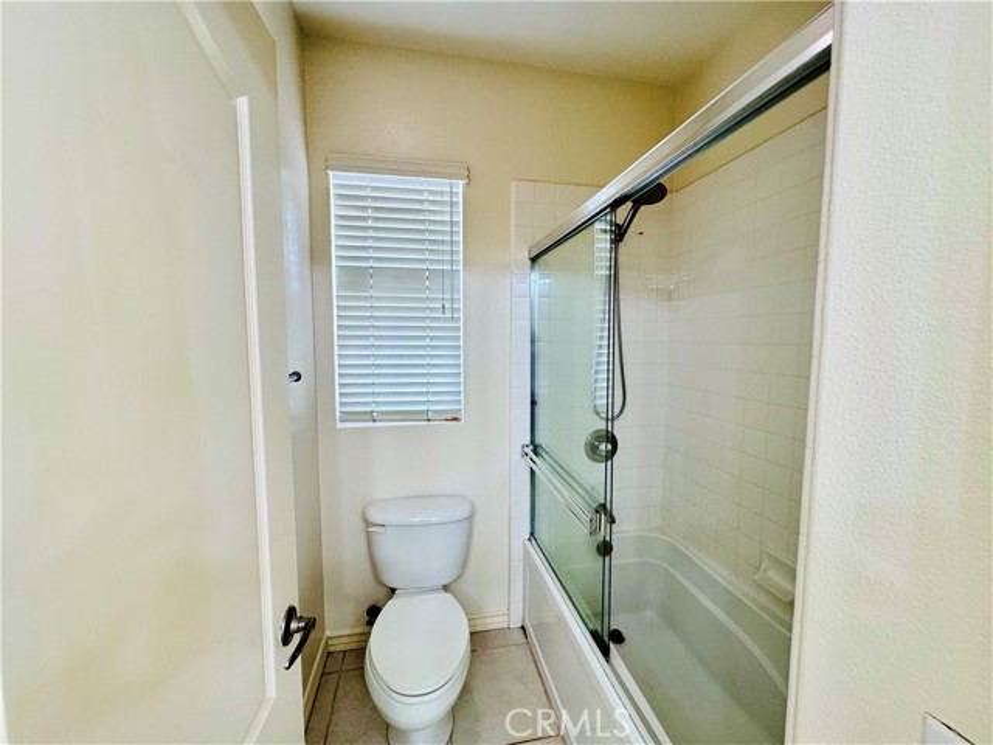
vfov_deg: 85.7
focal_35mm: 14
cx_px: 496
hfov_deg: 102.1
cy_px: 372
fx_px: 402
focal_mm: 2.22
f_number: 2.2
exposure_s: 1/60
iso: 200
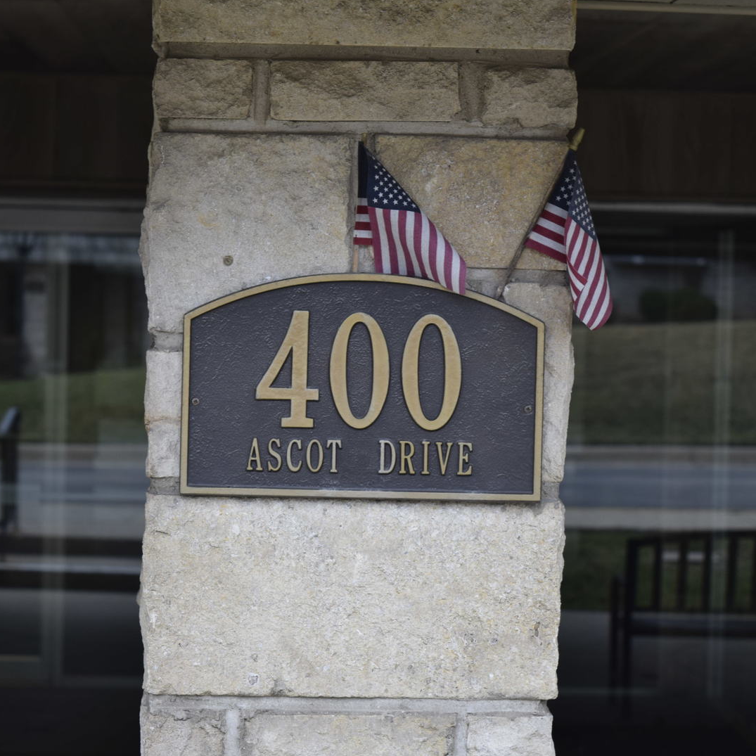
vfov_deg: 16.5
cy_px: 377
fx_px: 2610
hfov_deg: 16.5
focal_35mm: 106
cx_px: 337
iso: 400
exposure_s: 1/125
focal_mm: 55
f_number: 5.6
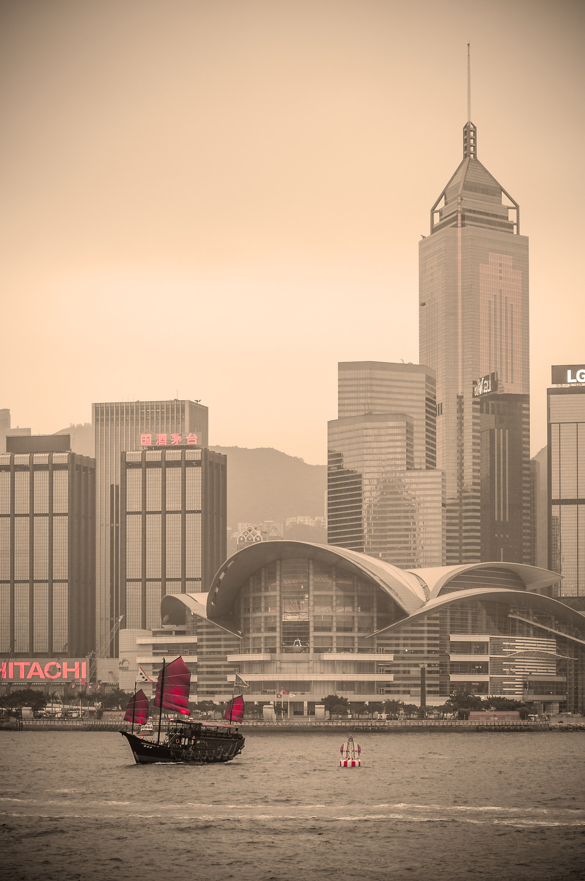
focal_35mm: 105
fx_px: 2566
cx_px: 292
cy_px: 440
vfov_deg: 19.5
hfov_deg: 13.0
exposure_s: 1/125
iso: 200
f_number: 4
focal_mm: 70
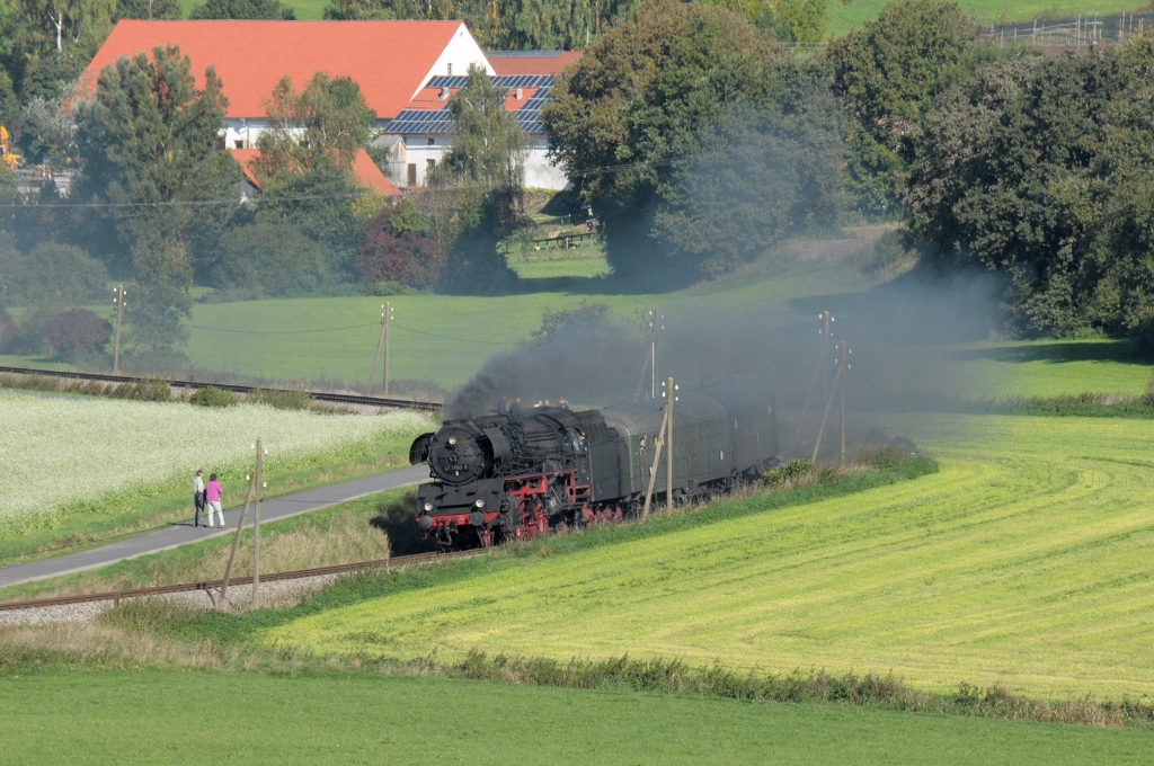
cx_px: 577
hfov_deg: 7.9
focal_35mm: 262
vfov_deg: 5.2
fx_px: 8404
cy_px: 383
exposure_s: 1/500
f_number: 8
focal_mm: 175
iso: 320
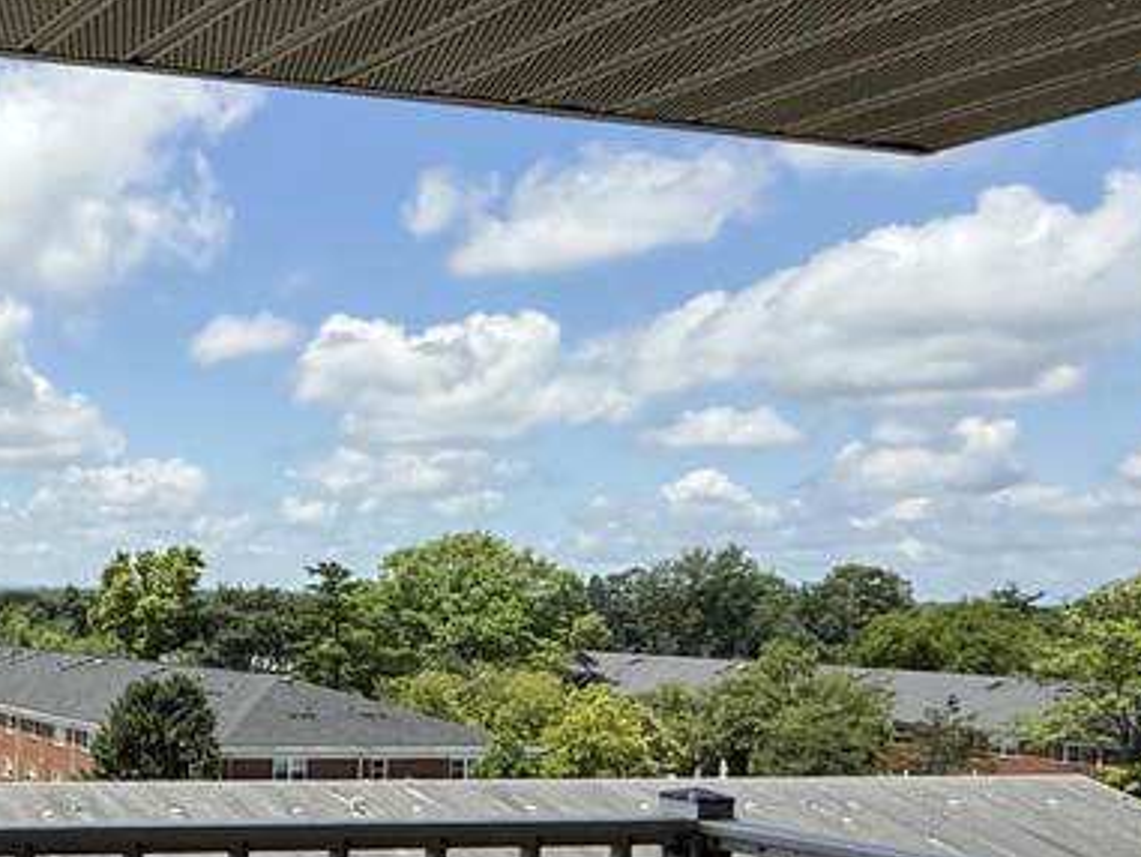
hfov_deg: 31.9
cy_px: 626
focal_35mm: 47
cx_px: -302
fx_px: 1550
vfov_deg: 30.5
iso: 50
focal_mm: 2.22
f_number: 2.2
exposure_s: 1/2841
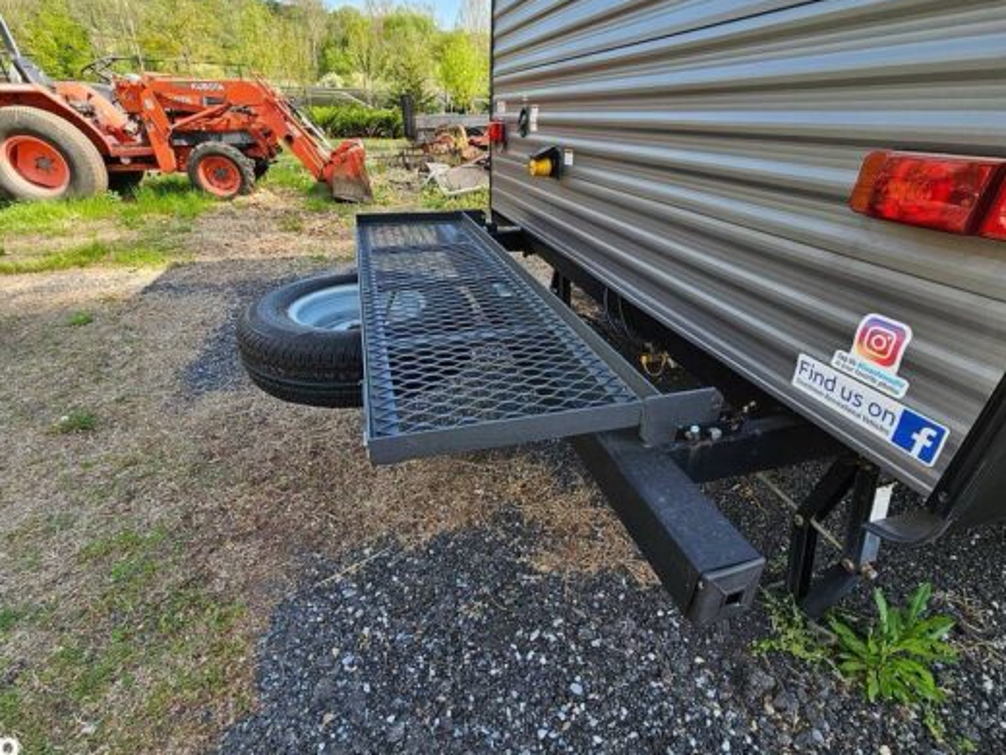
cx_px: 507
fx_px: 436
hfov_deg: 98.2
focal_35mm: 15
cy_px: 387
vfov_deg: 81.7
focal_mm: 2.2
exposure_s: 1/284
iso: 50
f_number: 2.2
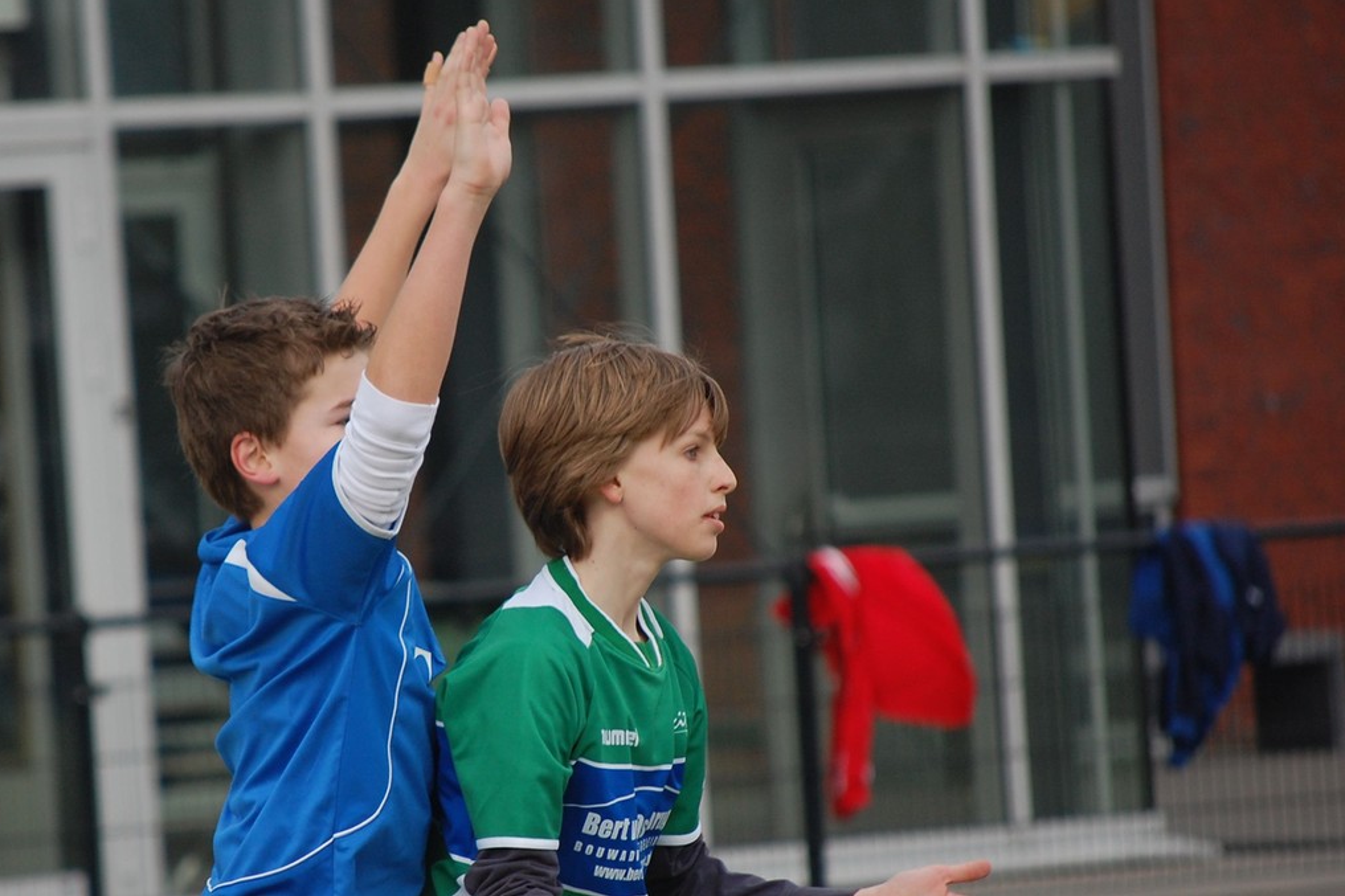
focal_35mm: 302
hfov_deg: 6.8
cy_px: 447
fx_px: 11280
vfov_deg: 4.5
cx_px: 669
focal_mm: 200
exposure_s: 1/500
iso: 400
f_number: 5.6
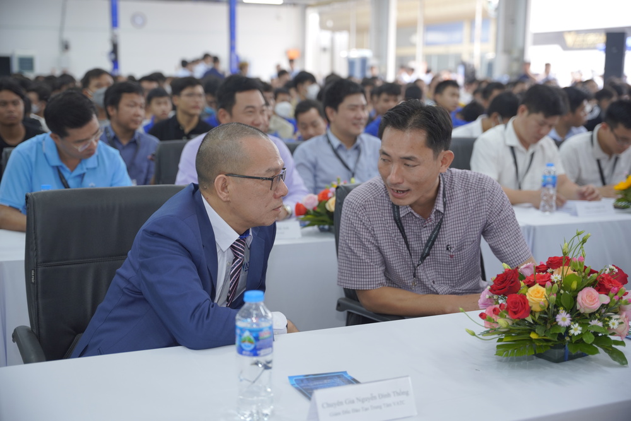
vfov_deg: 28.5
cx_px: 316
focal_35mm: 47
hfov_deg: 41.7
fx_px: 827
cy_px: 210
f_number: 2.8
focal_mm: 47.2
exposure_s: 1/160
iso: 500
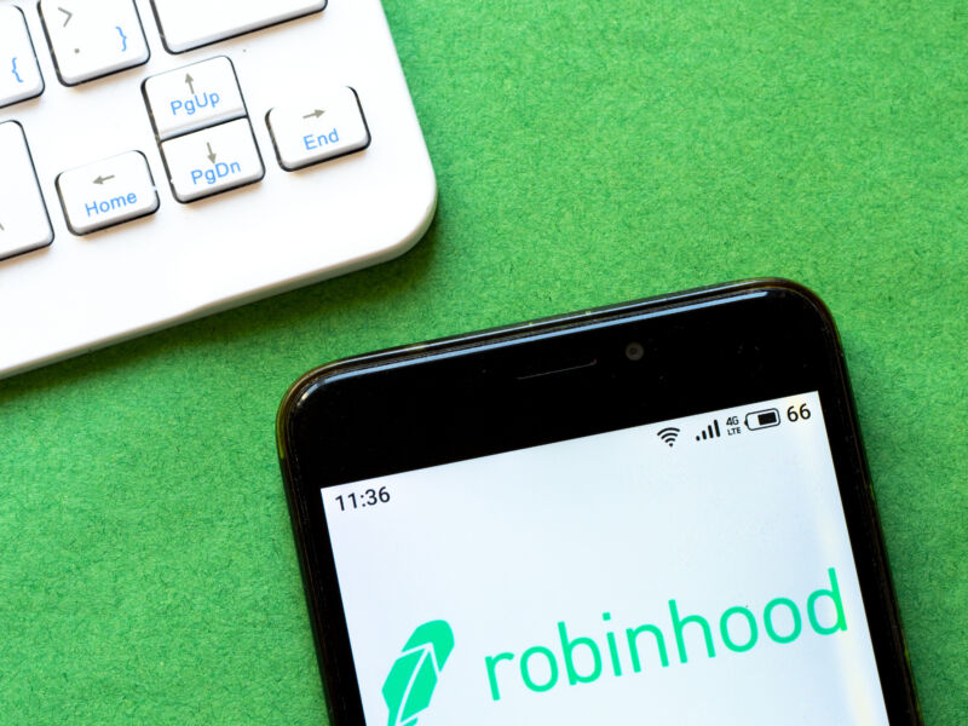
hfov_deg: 16.4
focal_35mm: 120
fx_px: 3356
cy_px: 363
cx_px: 484
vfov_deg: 12.3
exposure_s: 1/30
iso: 200
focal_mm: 60
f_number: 5.6
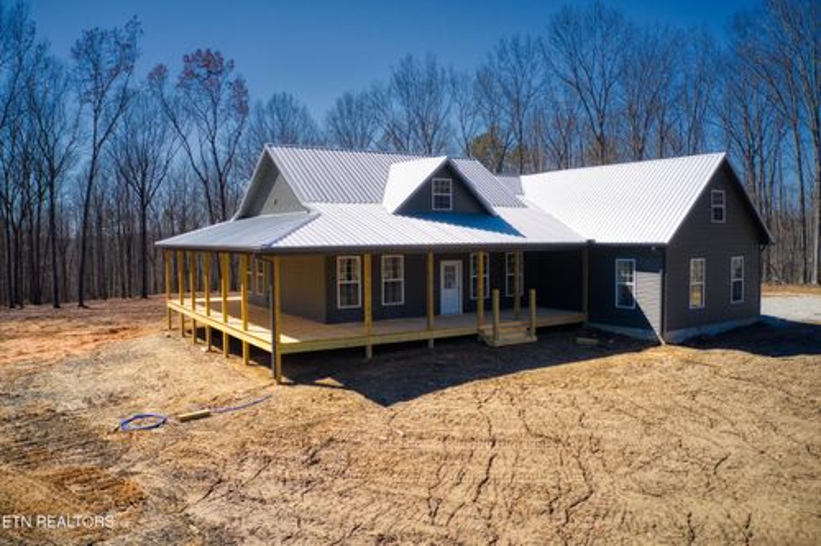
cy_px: 273
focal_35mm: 28
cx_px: 410
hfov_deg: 65.5
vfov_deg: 46.4
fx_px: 638
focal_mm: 10.26
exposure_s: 1/80
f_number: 4.5
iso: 400
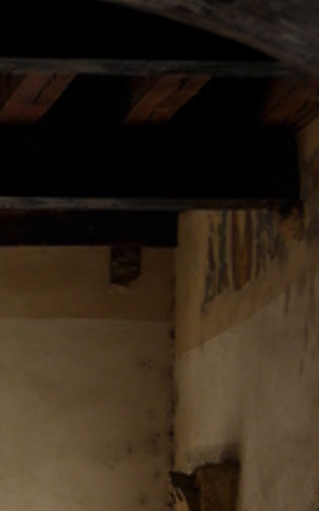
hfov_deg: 3.4
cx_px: -220
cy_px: 691
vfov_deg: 5.4
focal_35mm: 386
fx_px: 5376
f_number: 5.2
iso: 125
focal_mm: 24.3
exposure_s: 1/100
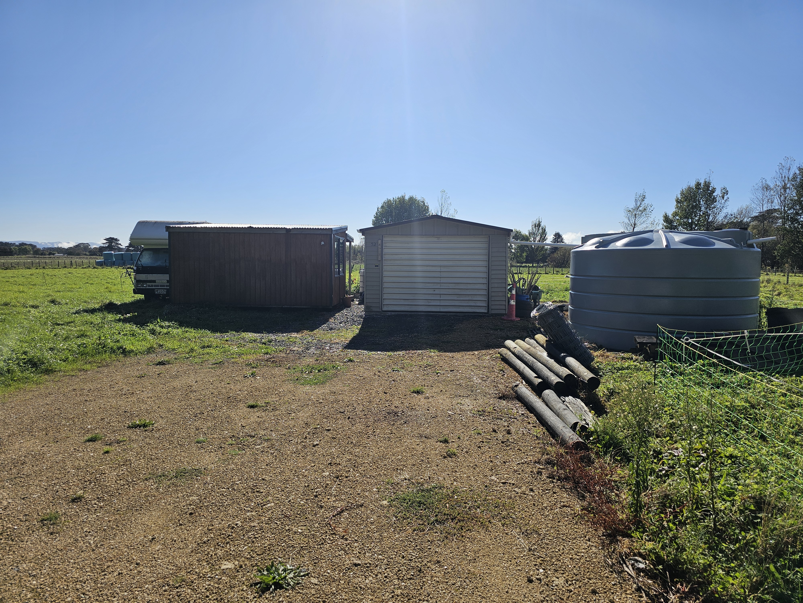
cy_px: 302
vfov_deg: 58.9
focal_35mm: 23
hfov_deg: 73.9
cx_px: 402
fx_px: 534
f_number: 1.7
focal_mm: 6.3
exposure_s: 1/1619
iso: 12
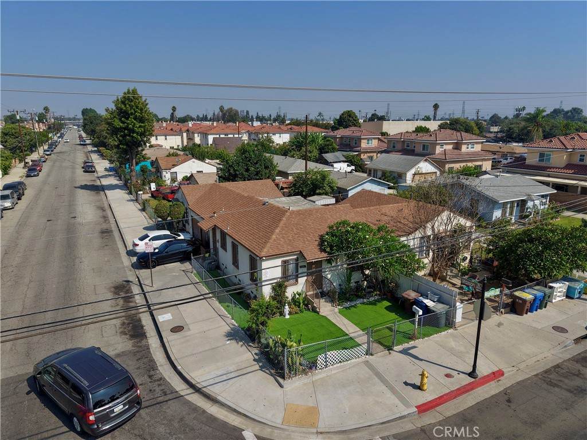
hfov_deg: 71.6
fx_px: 407
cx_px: 294
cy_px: 220
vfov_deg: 56.8
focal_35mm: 24
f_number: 1.8
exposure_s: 1/6000
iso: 110
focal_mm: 8.67
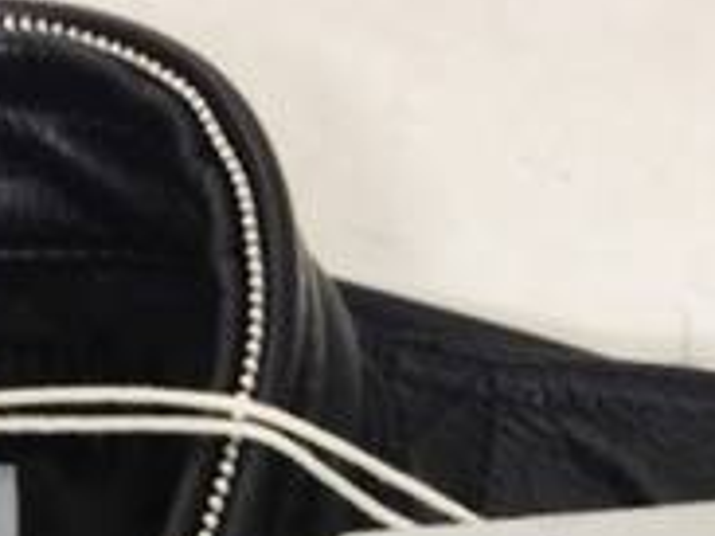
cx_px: 117
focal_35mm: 115
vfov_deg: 12.4
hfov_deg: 17.0
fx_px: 2374
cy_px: 724
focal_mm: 4.28
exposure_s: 1/20
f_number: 2.4
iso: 50
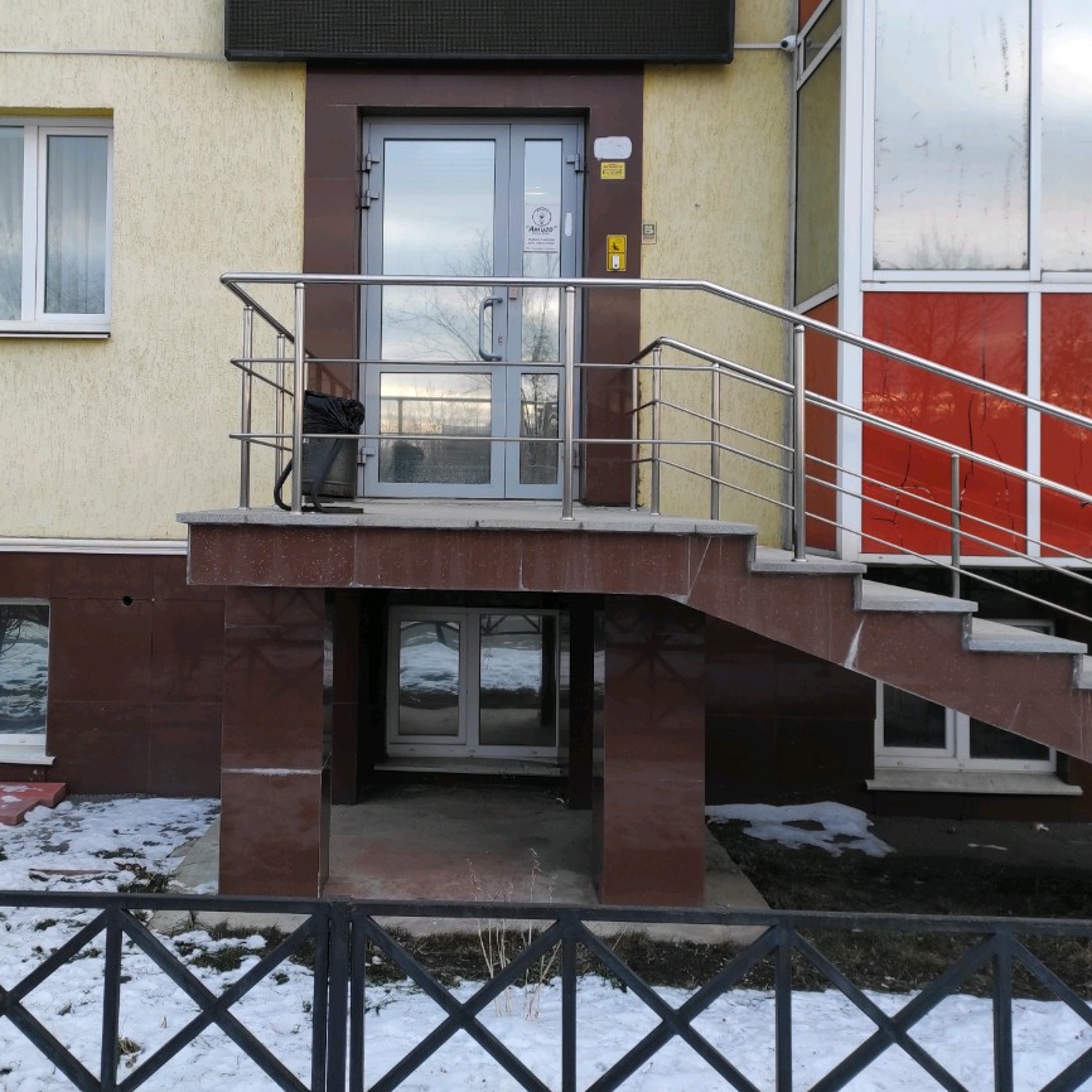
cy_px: 463
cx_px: 428
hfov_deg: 48.1
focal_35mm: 34
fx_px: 1213
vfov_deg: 48.3
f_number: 1.89
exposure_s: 1/101
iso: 100
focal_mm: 5.43
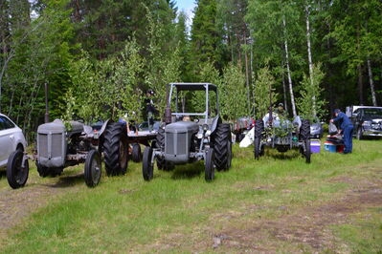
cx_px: 191
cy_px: 127
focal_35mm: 48
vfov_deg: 28.1
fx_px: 509
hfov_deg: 41.1
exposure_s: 1/160
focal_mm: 48
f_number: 6.3
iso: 100
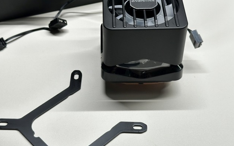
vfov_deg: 20.6
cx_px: 107
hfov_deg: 32.4
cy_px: 75
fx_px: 402
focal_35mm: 63
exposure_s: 1/60
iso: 100
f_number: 1.78
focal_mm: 6.86
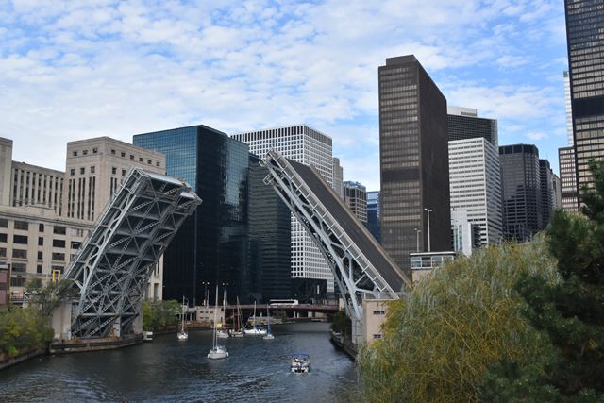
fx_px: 654
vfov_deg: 34.2
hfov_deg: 49.5
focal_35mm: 39
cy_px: 202
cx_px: 302
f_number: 14
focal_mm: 26
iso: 1000
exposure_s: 1/640
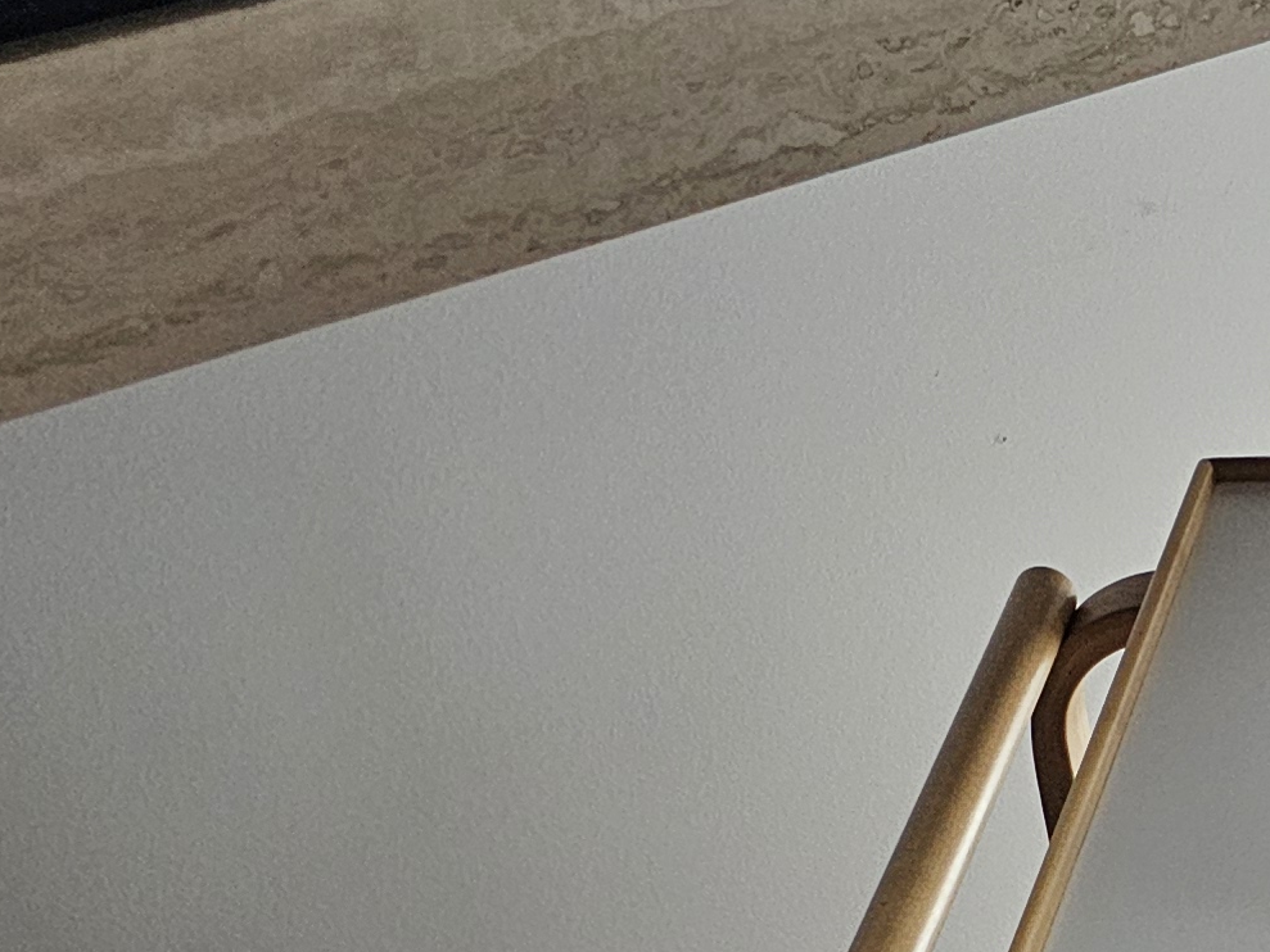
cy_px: 1466
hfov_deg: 17.2
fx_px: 3412
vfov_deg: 14.7
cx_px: 2284
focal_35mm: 93
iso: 320
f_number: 1.7
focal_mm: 6.3
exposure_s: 1/170
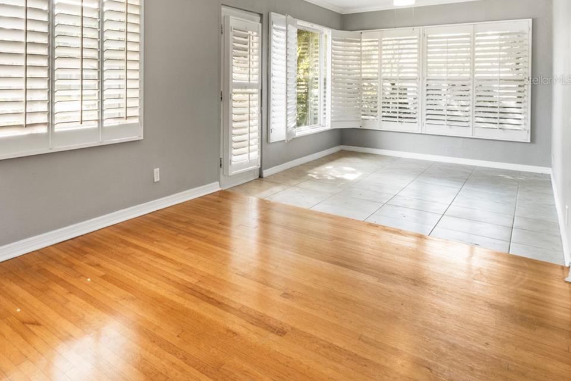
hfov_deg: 64.1
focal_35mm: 25
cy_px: 80
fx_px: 396
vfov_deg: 48.6
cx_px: 100
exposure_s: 1/3
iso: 250
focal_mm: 10
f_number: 13
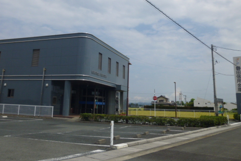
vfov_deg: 38.2
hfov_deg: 55.8
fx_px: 228
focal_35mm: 34
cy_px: 47
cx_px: 115
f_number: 9
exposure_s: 1/320
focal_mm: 4.5
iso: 100
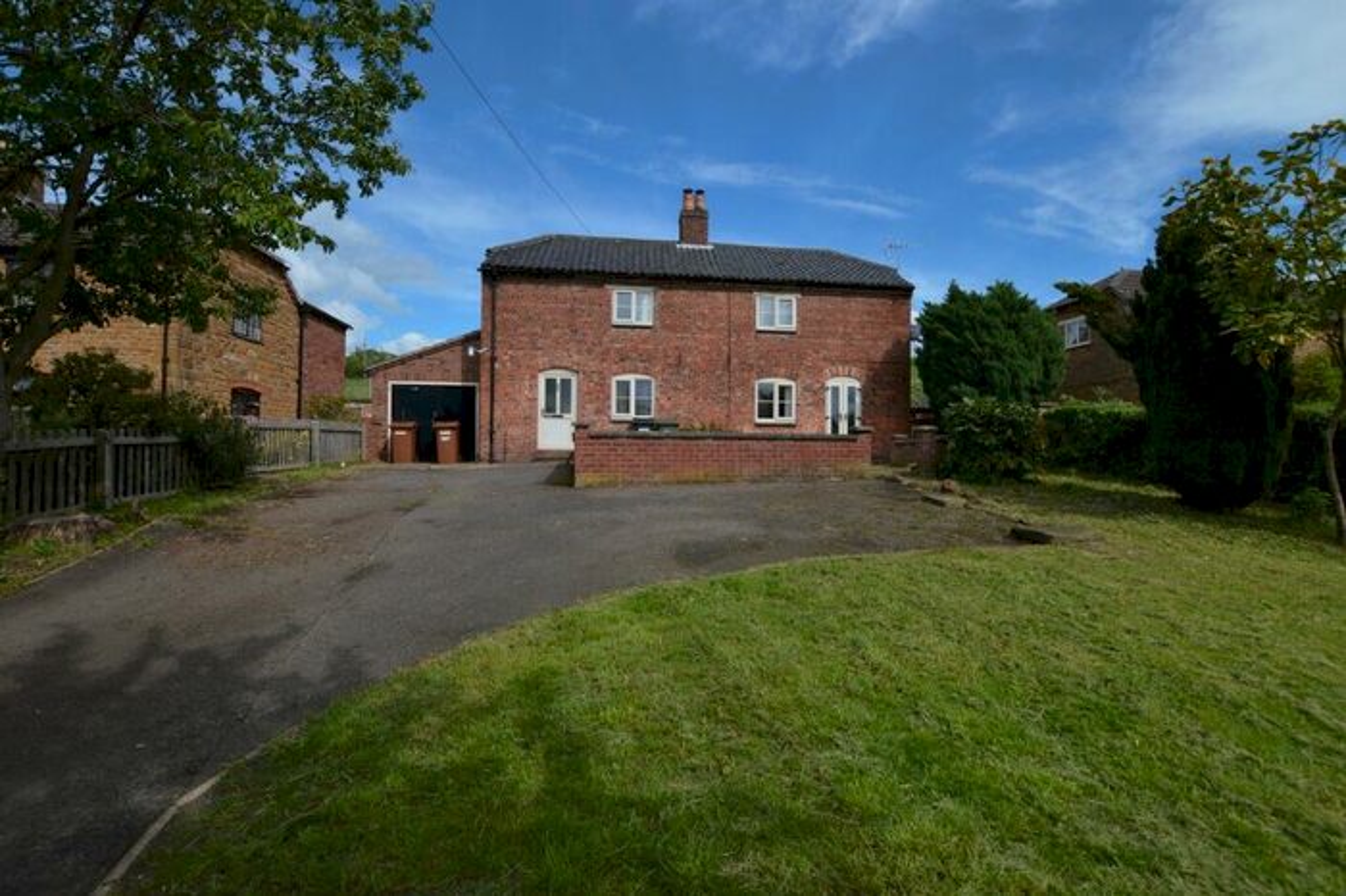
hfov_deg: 100.4
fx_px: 561
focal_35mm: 15
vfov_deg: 77.3
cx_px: 673
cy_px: 448
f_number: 8
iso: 100
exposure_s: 1/250
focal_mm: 10
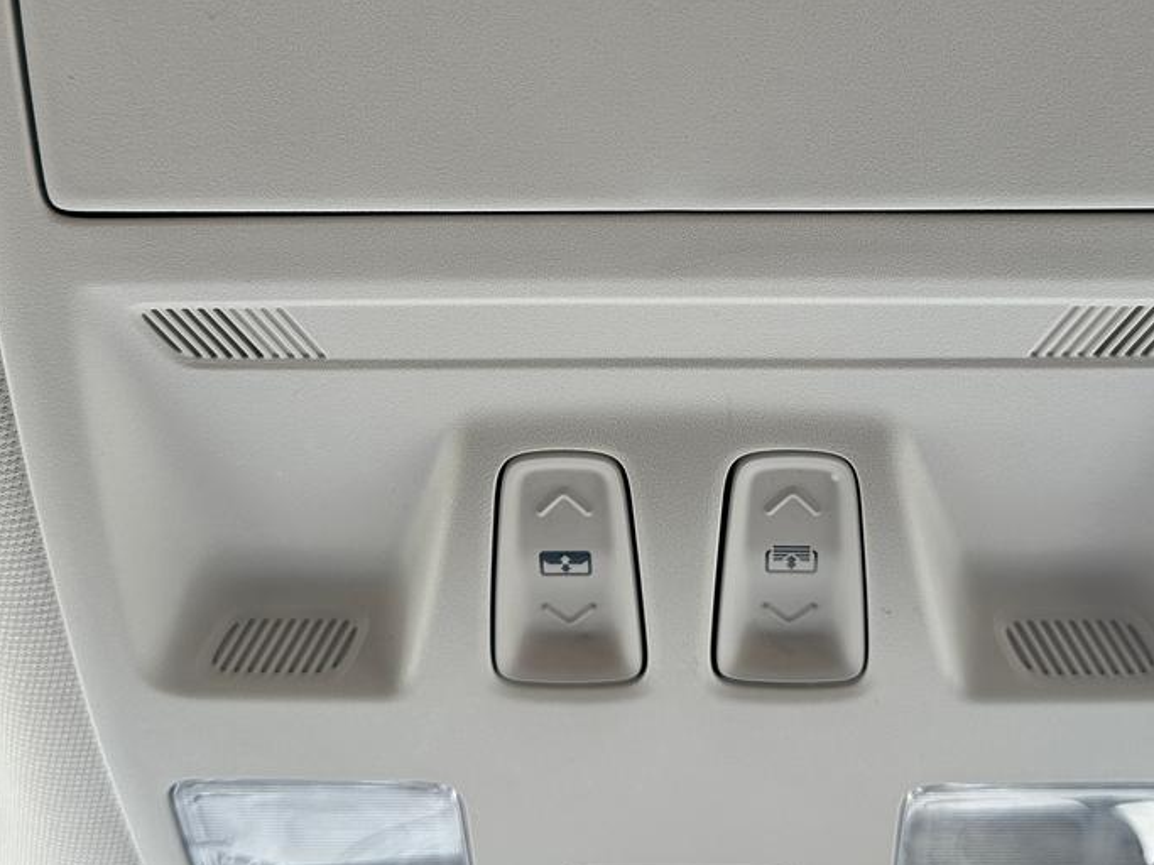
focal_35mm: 45
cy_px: 253
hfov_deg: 42.0
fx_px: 1500
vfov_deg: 31.8
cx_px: 669
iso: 80
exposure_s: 1/302
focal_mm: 6.86
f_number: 1.78
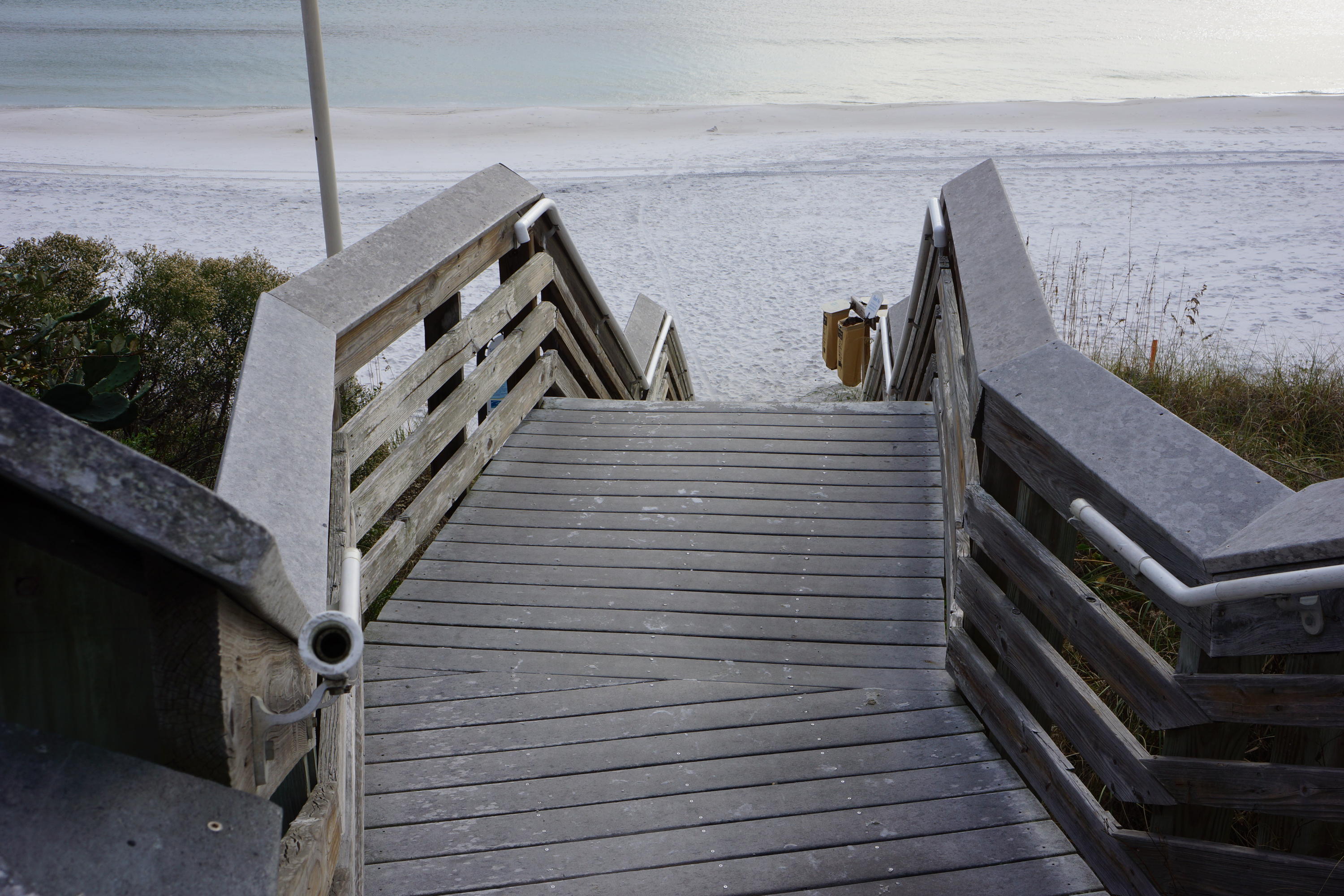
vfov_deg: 35.9
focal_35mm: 37
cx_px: 672
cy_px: 448
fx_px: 1381
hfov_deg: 51.9
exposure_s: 1/125
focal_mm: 25
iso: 100
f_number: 13
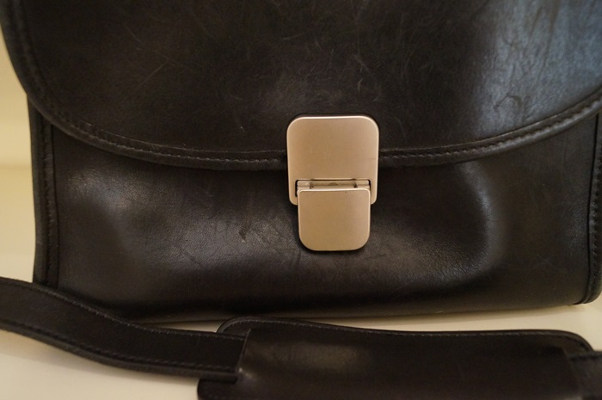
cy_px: 200
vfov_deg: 43.5
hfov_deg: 62.0
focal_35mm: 30
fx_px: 501
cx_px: 301
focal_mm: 20
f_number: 4
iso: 2500
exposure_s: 1/60
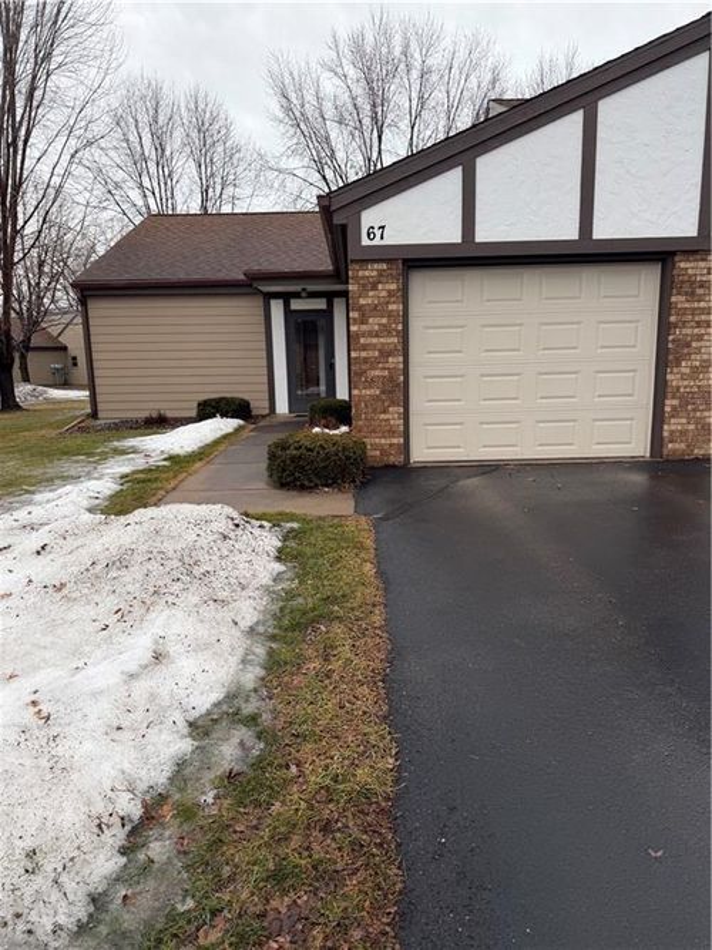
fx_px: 658
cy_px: 475
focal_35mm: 24
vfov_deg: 71.6
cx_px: 356
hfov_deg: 56.8
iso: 64
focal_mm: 6.76
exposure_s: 1/178
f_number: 1.78
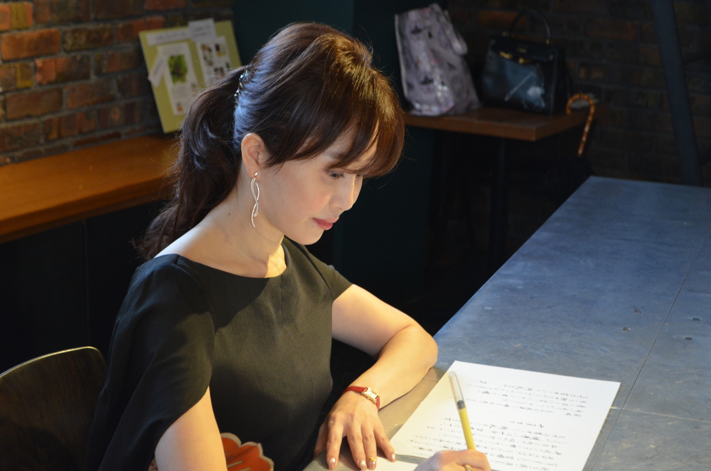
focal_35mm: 68
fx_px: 1330
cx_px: 356
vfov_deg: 20.1
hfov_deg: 29.9
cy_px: 236
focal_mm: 45
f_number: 5.3
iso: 1600
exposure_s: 1/30
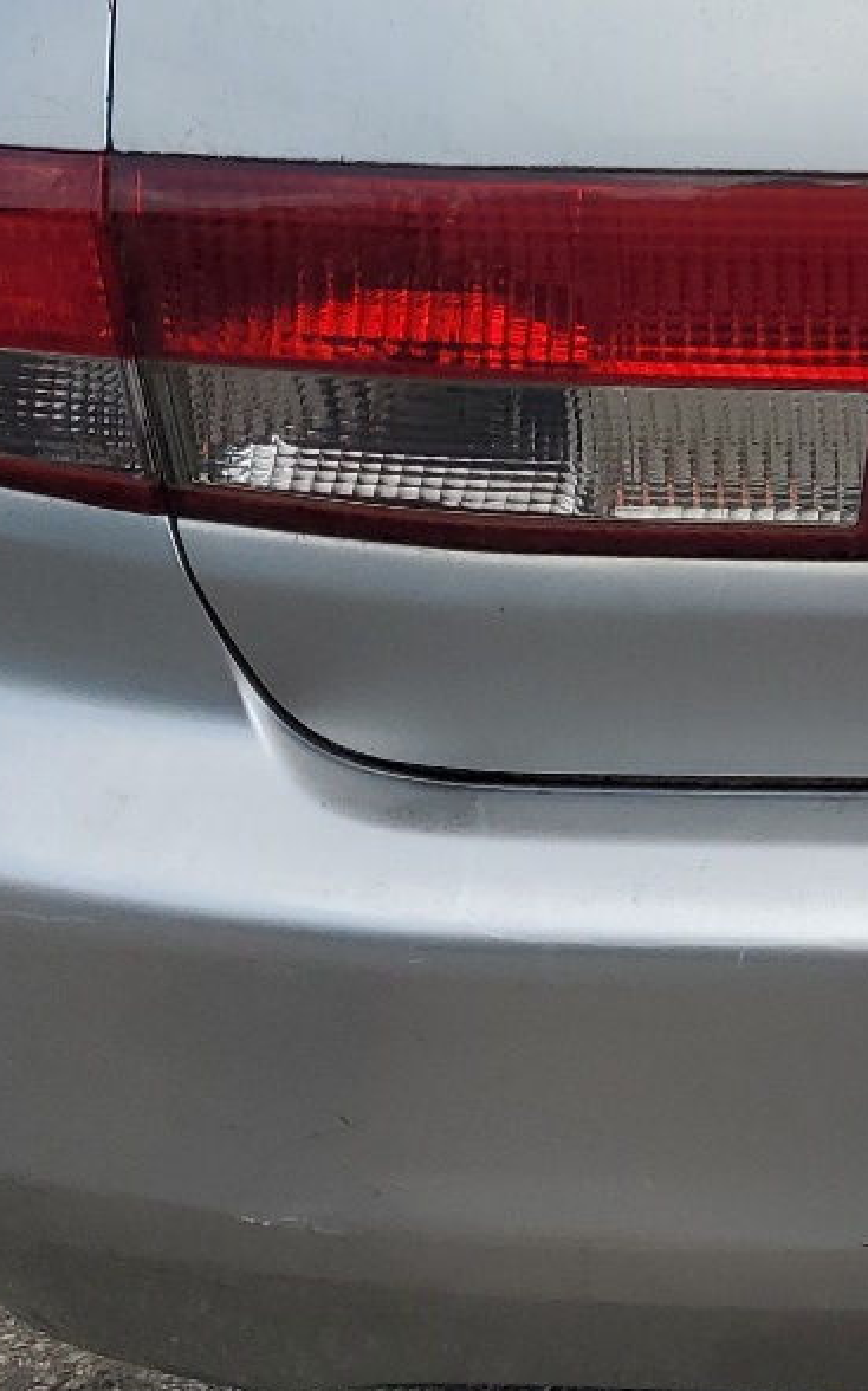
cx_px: 1488
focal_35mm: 75
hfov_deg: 15.3
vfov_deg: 27.2
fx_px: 2841
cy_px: 360
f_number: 1.5
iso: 50
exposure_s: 1/2500
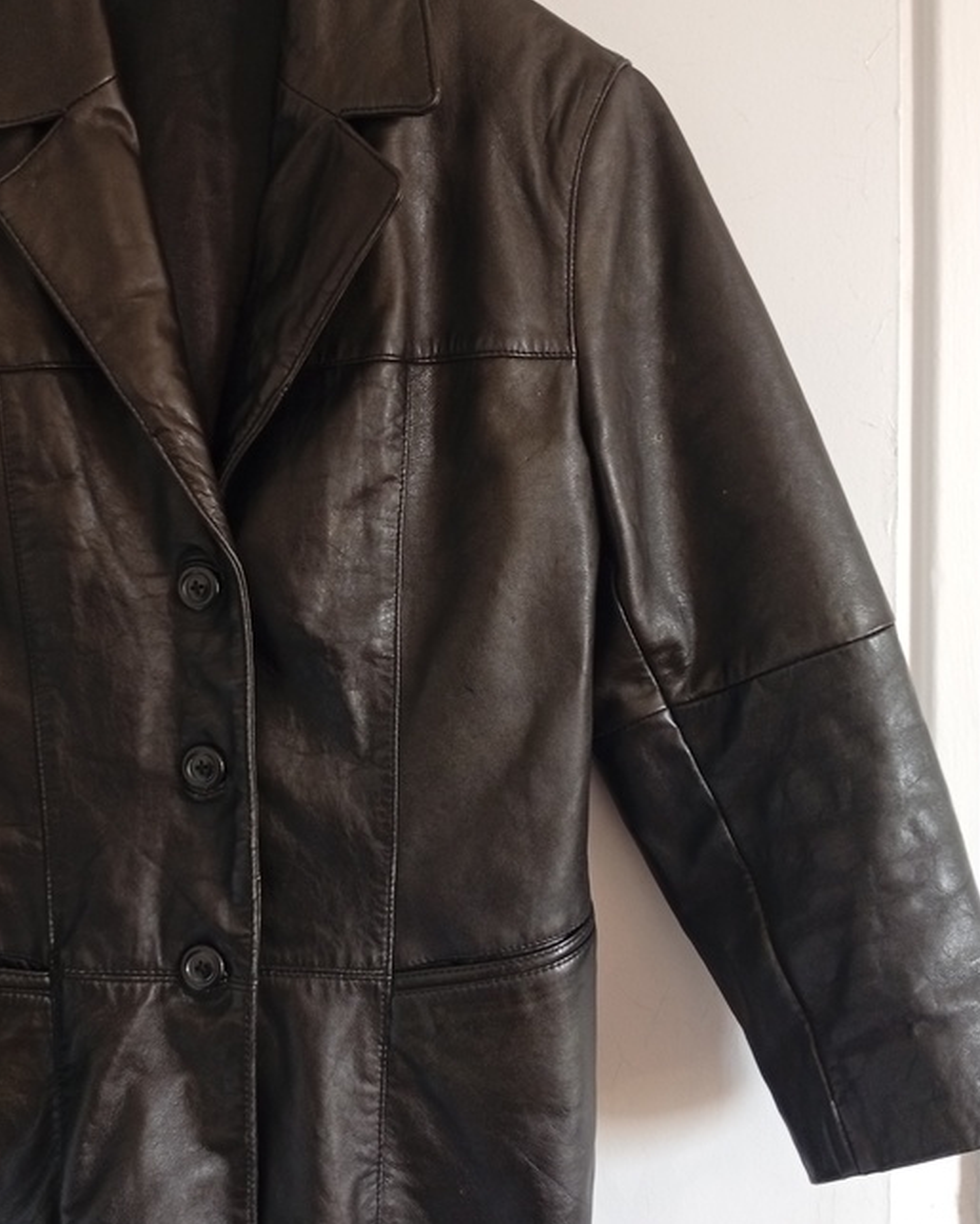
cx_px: 277
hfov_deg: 35.1
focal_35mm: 42
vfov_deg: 43.8
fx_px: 1522
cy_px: 640
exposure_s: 1/33.3
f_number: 1.8
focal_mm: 3.98
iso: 479
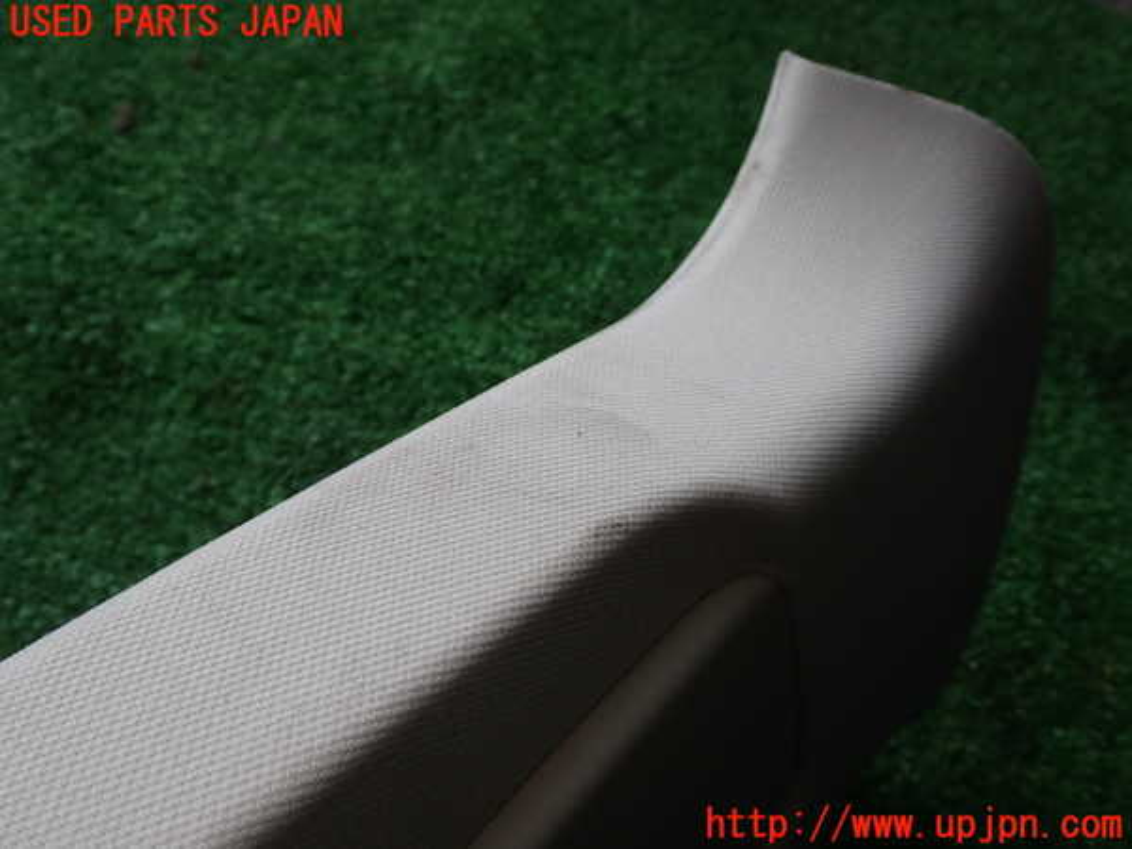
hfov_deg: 51.4
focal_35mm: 36
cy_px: 424
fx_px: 1177
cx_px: 566
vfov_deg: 39.7
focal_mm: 6.37
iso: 100
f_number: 3.5
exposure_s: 1/100
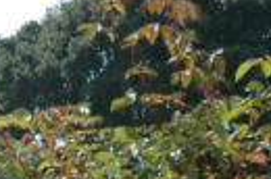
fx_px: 3379
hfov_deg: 4.5
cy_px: 588
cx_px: -194
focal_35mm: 450
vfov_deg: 3.0
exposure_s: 1/800
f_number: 4.5
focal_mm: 38
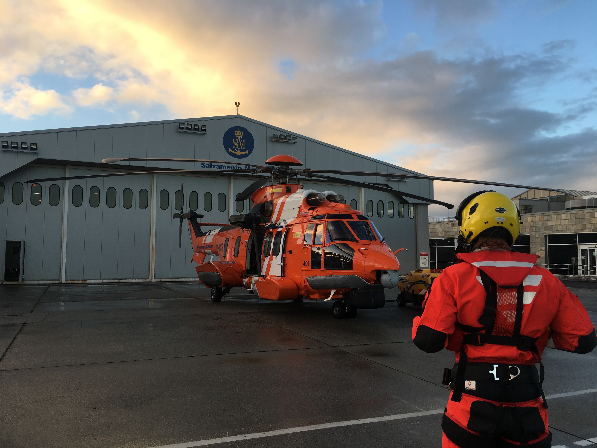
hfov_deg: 61.7
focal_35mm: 29
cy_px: 224
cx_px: 298
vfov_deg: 48.2
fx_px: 500
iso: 25
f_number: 2.2
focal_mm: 4.15
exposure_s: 1/234
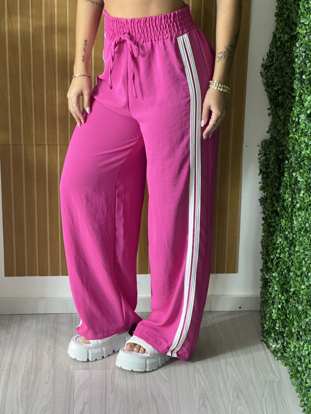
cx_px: 156
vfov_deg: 25.3
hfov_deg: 19.1
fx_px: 922
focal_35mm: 77
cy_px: 207
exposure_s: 1/40
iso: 100
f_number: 2.8
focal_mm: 9
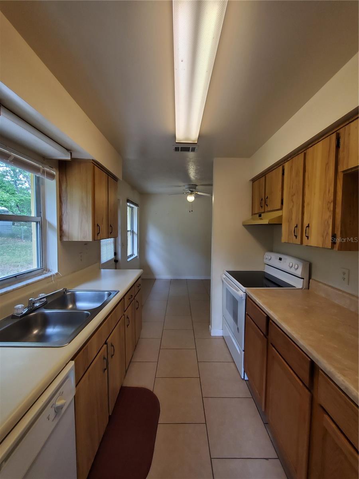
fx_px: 180
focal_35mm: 13
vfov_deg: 106.2
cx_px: 180
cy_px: 240
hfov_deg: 89.9
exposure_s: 1/59
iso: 125
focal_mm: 1.8
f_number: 2.2
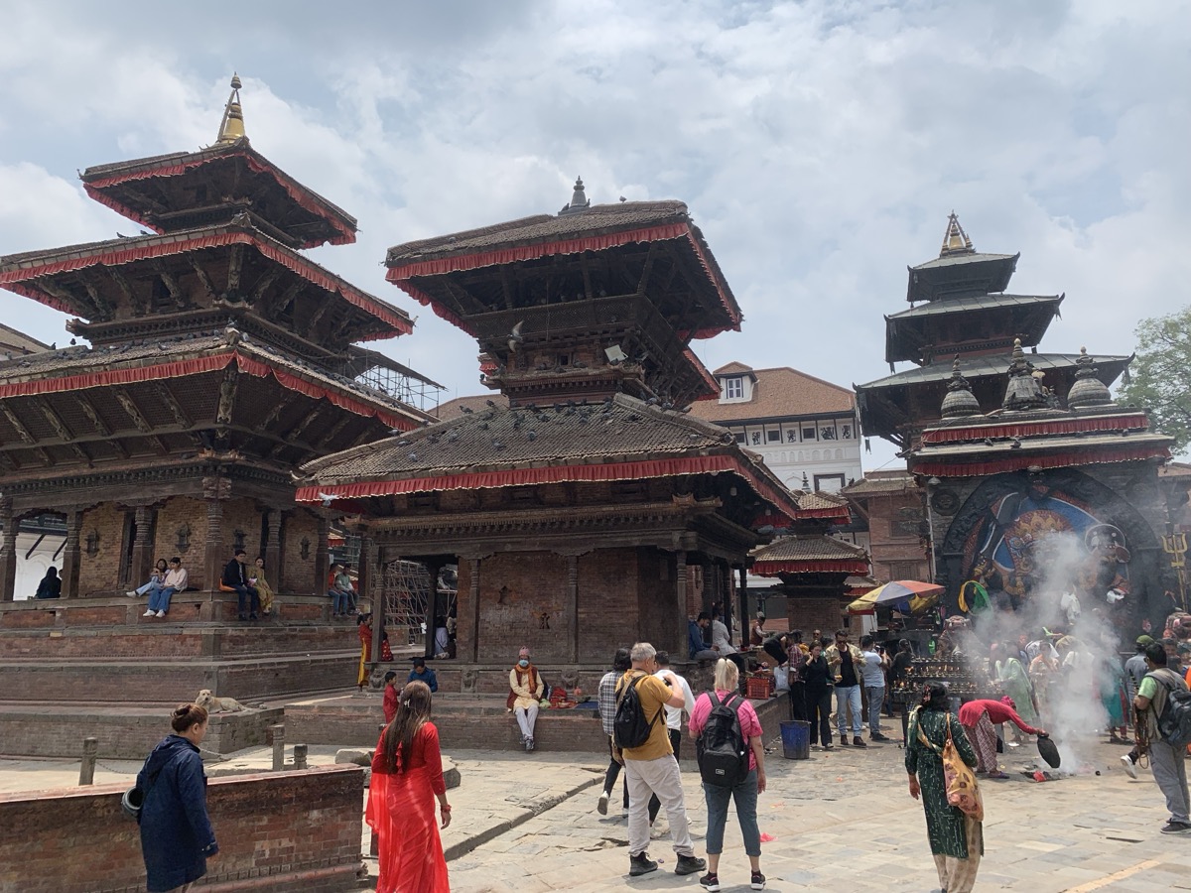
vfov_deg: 53.1
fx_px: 895
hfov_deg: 67.3
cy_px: 446
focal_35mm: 26
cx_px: 596
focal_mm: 4.25
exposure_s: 1/3788
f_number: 1.8
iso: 25
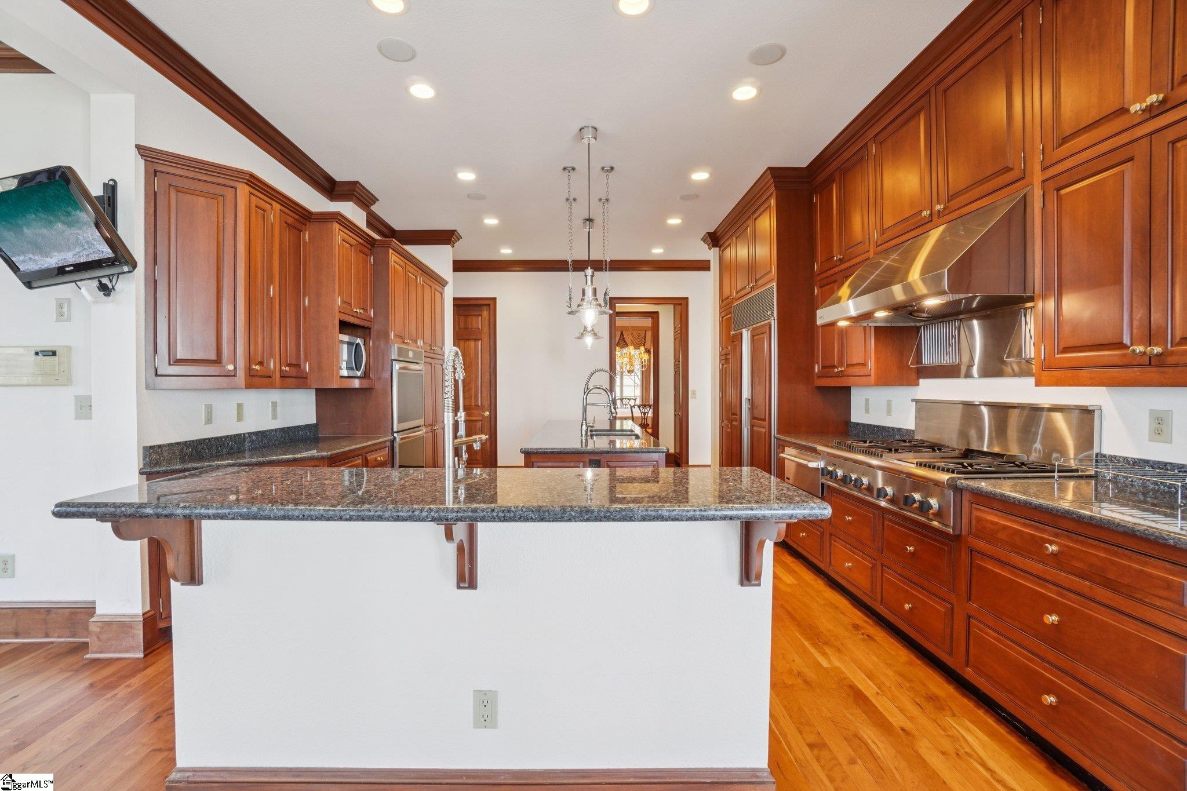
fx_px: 495
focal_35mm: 15
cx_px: 594
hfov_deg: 100.4
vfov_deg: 77.3
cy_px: 396
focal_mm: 10
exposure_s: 1/13
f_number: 8
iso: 400
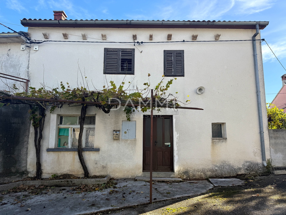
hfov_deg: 71.6
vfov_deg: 56.8
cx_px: 143
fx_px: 198
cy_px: 108
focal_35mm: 24
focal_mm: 6.76
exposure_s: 1/1901
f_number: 1.78
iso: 80
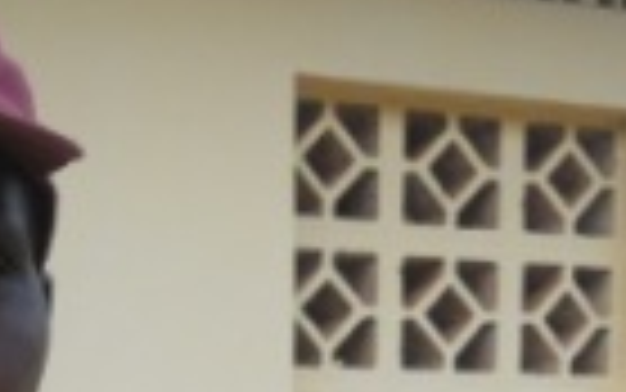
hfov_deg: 21.2
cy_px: 671
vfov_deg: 13.1
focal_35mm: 92
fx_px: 1570
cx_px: -90
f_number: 3.2
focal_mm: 4.9
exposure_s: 1/200
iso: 80
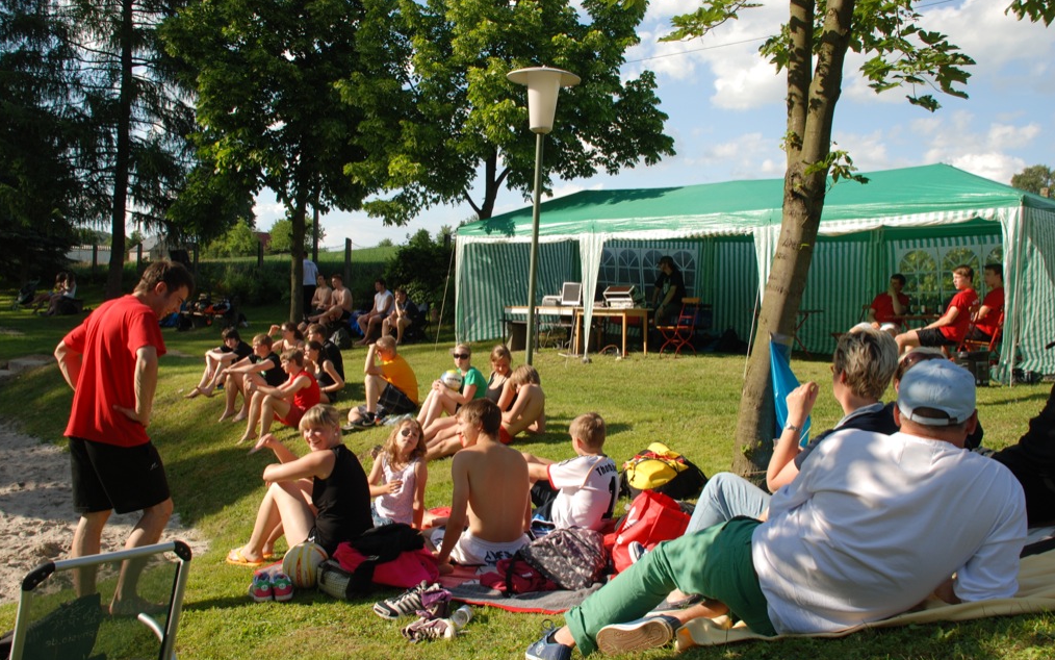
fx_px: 978
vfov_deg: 37.3
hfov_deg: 56.7
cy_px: 344
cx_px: 530
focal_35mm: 34
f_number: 6.3
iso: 100
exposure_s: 1/160
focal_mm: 22
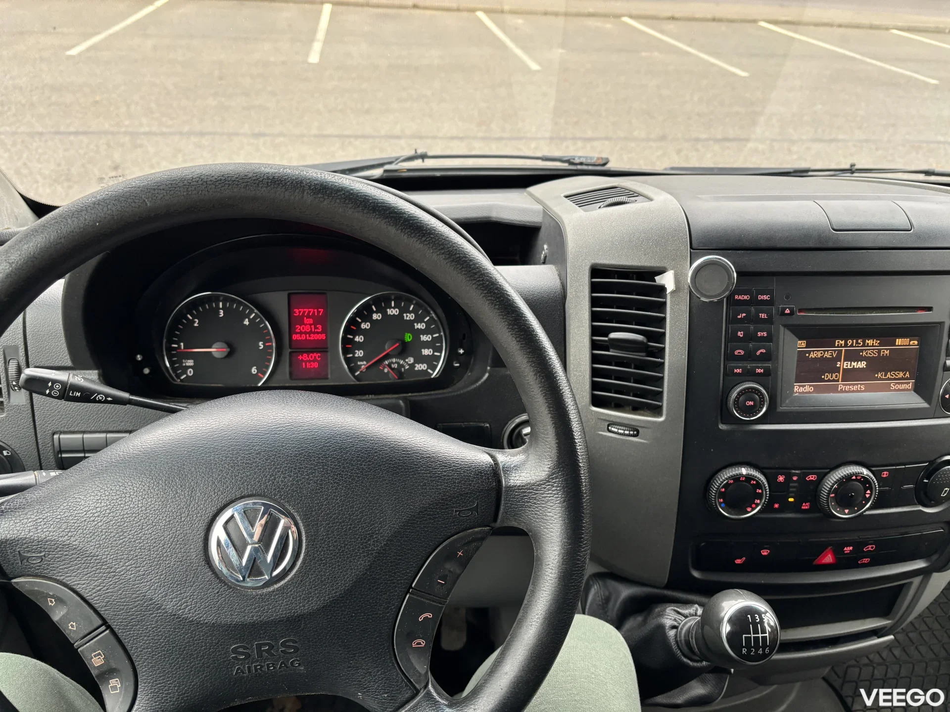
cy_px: 356
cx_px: 475
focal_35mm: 26
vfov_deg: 53.1
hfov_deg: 67.3
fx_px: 714
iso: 125
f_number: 1.6
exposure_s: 1/72
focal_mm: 5.96
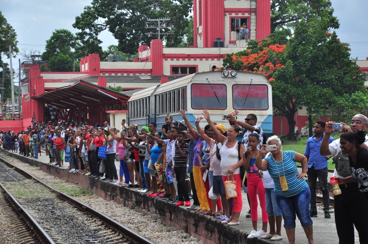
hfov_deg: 14.9
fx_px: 1409
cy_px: 122
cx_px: 184
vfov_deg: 9.9
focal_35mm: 138
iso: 400
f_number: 9
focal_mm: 92
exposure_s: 1/1250
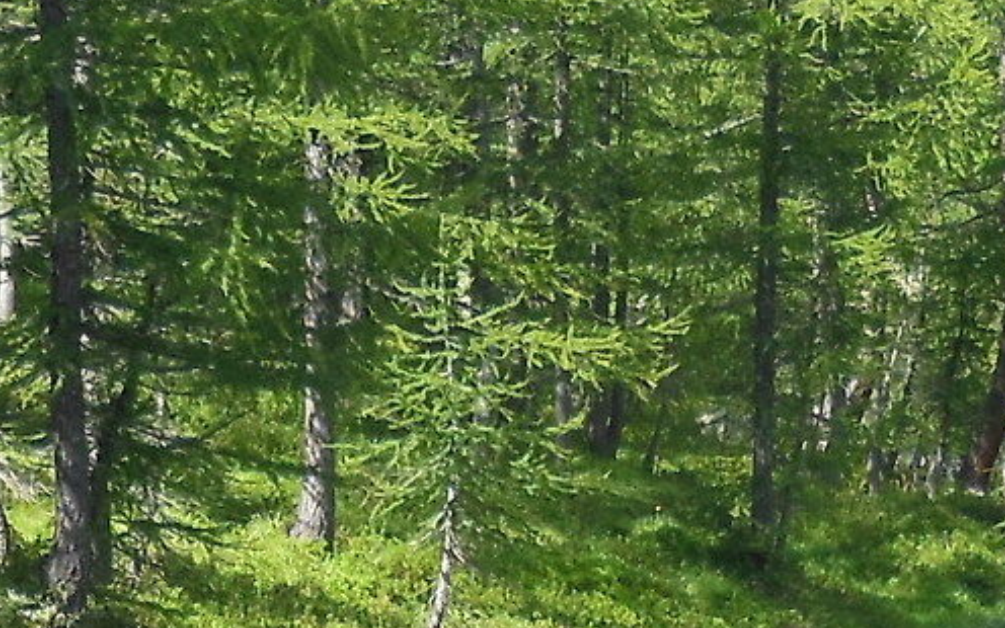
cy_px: 1394
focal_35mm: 200
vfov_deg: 6.3
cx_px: 450
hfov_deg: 10.5
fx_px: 5478
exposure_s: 1/250
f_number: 4.1
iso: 125
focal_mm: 6.9
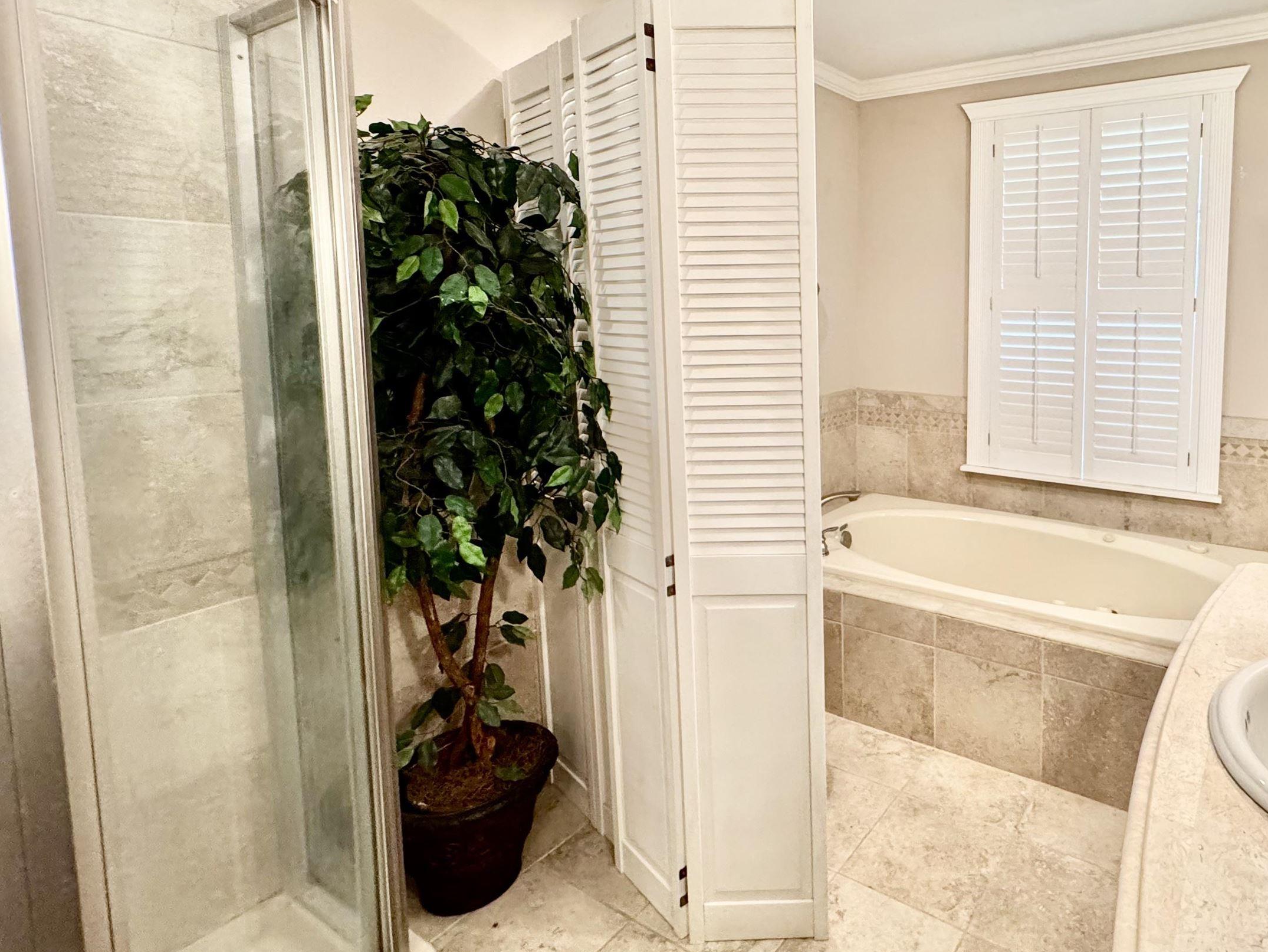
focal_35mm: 20
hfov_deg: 78.2
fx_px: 733
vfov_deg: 65.1
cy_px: 364
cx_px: 877
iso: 400
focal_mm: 2.22
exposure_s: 1/60
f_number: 2.2
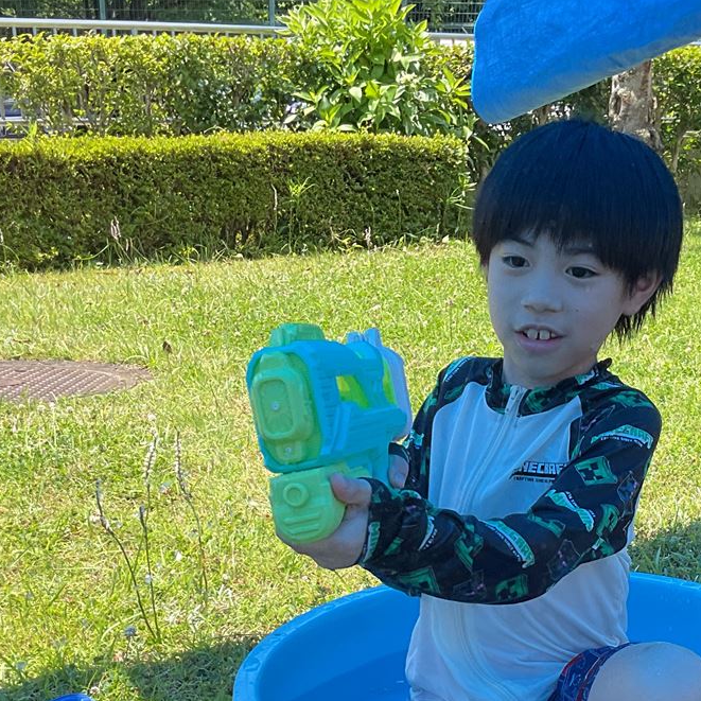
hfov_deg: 27.4
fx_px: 1420
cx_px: 521
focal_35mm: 62
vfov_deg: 27.1
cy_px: 576
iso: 16
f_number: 1.8
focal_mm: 3
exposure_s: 1/403
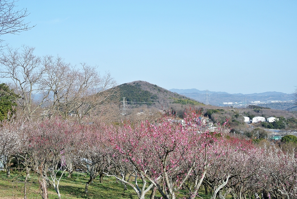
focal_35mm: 61
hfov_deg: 32.8
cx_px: 148
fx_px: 504
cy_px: 100
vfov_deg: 22.3
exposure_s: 1/500
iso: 100
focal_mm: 22.7
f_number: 5
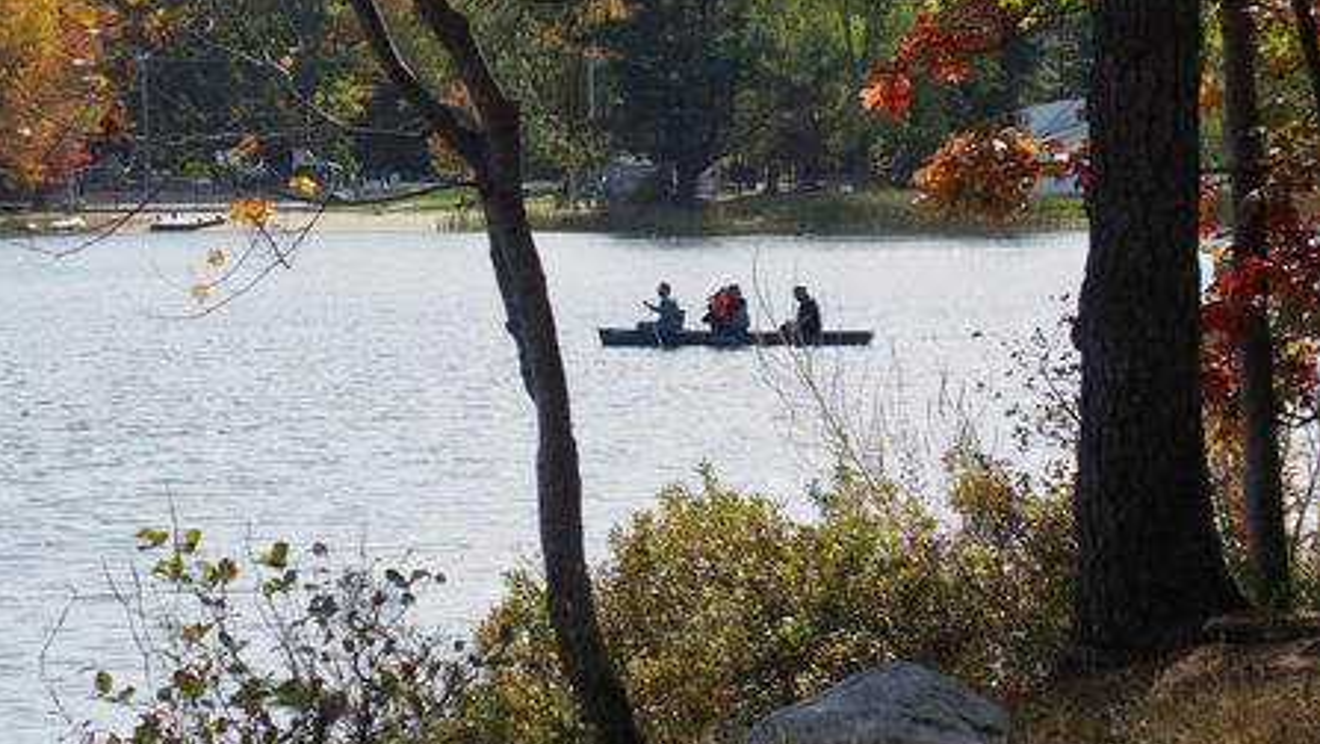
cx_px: 659
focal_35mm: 136
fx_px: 4763
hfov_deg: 15.8
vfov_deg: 8.9
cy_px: 275
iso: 100
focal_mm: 26.2
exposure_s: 1/800
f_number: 4
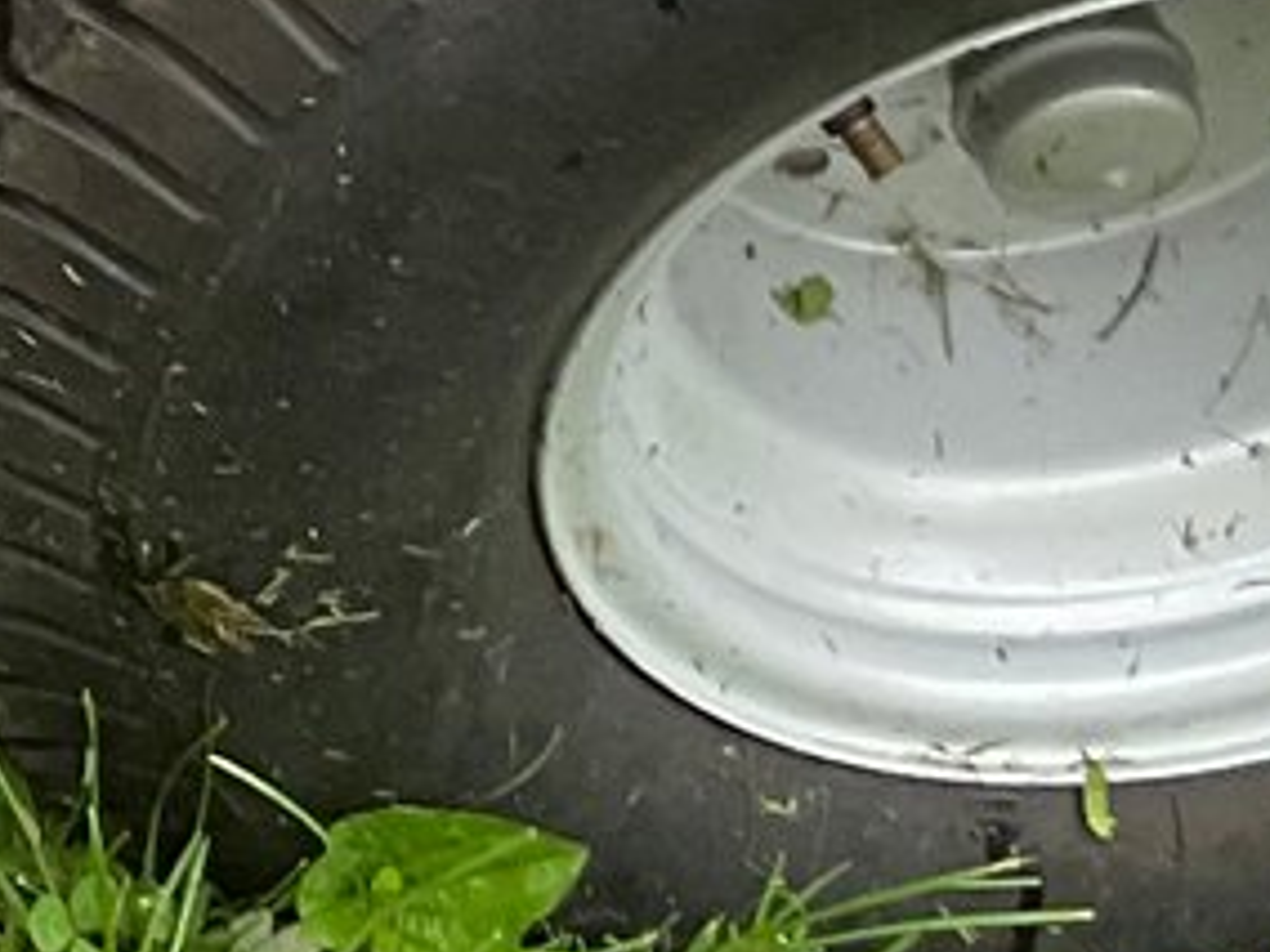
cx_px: -2066
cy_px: -1144
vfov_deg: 7.0
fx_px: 7484
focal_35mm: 204
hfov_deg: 8.6
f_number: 1.8
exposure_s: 1/60
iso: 50
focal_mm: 3
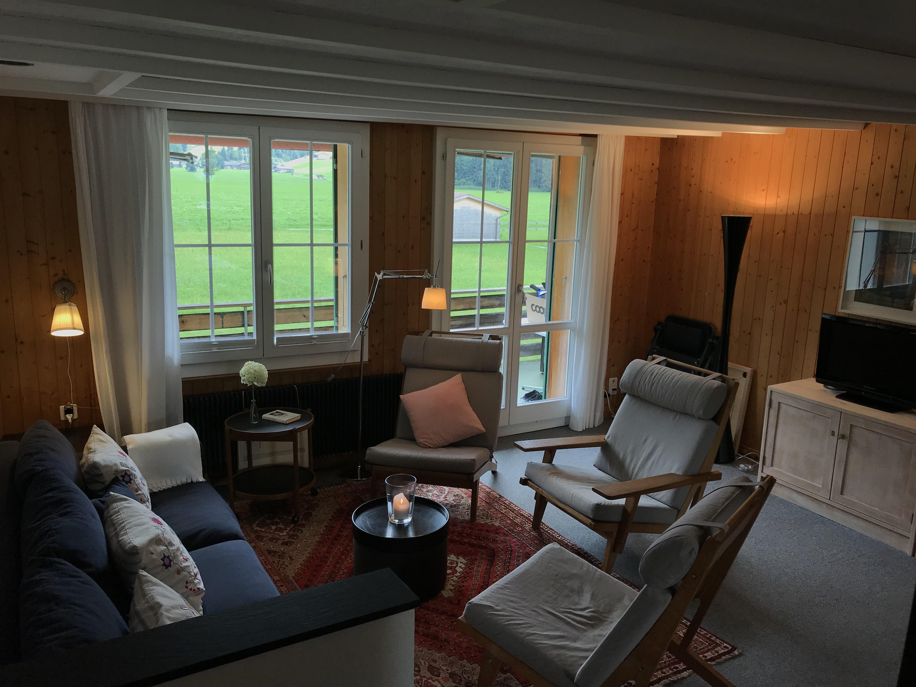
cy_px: 344
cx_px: 458
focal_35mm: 28
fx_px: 741
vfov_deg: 49.7
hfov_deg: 63.4
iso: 20
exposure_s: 1/122
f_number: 1.8
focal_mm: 3.99
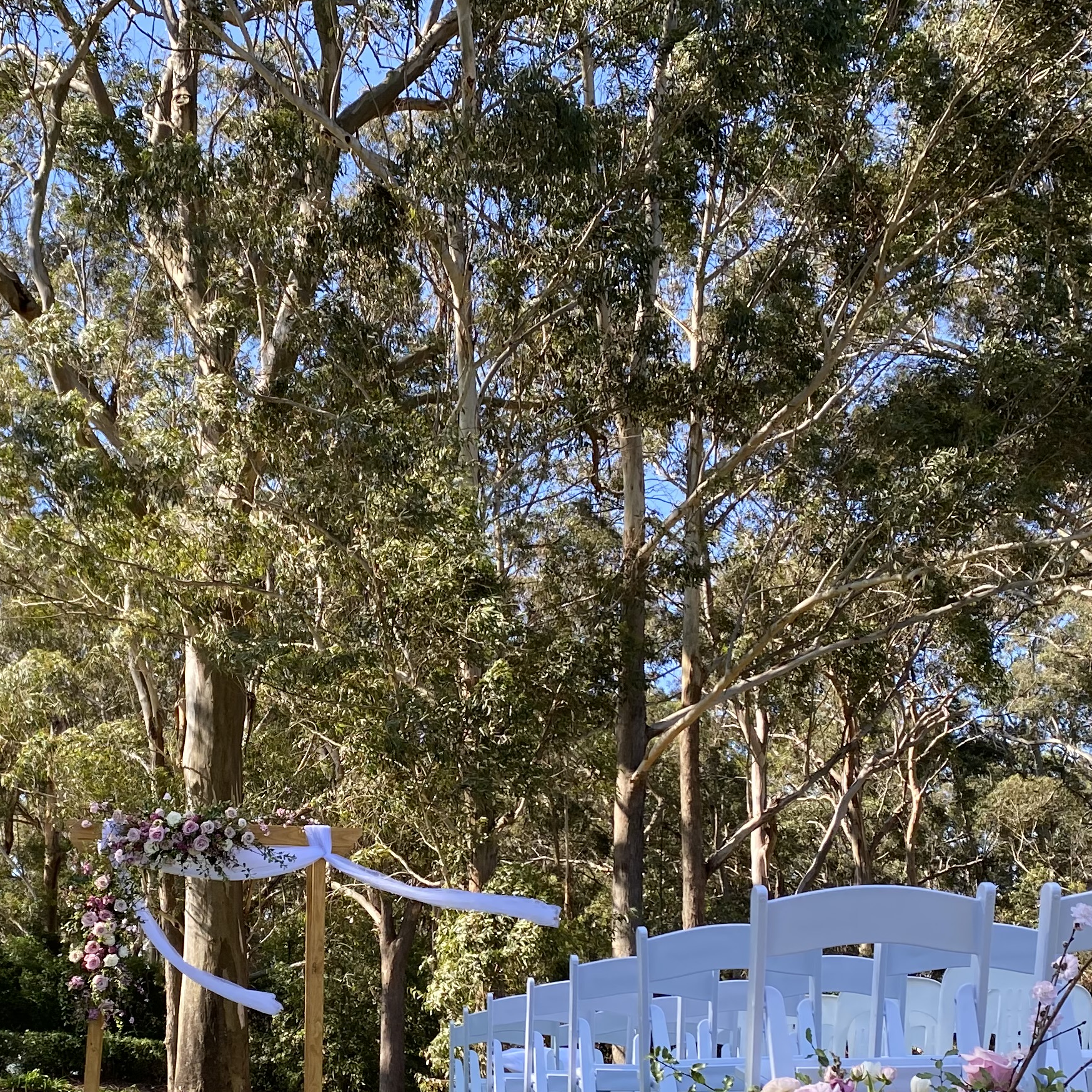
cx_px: 272
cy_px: 728
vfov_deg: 31.9
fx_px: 1892
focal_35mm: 53
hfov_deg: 31.6
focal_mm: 4.25
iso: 32
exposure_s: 1/604
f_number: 1.8
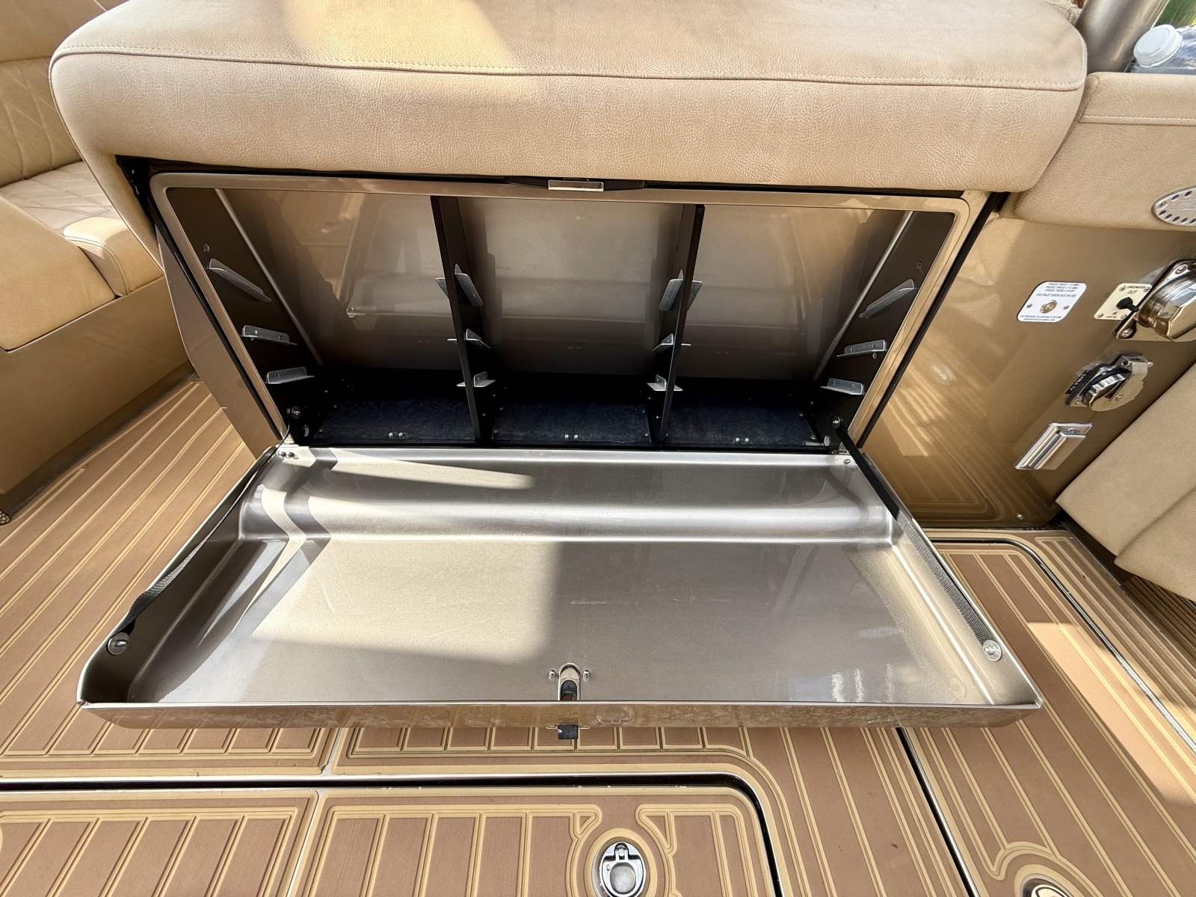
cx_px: 598
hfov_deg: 102.1
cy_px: 448
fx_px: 484
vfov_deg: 85.7
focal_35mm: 14
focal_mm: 2.22
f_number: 2.2
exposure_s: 1/510
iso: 64
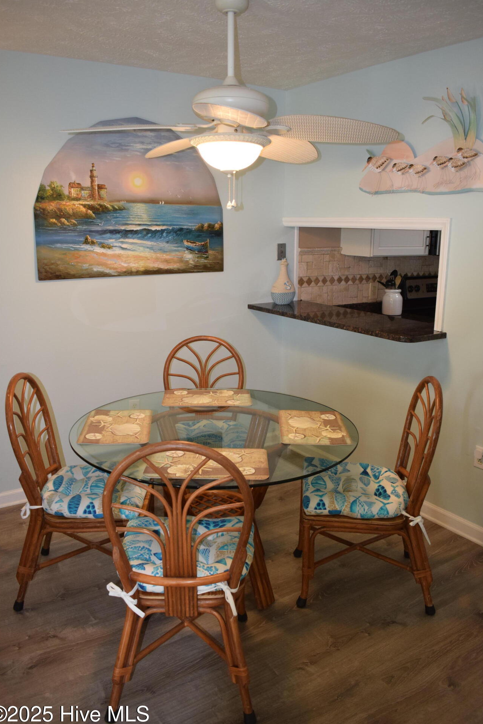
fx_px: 563
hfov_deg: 46.4
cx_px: 239
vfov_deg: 65.5
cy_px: 373
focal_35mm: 28
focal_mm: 18
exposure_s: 1/100
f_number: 4.5
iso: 800
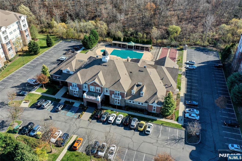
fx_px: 188
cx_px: 121
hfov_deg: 65.5
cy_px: 80
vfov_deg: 46.4
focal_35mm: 28
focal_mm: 10.26
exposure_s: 1/320
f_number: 5
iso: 100
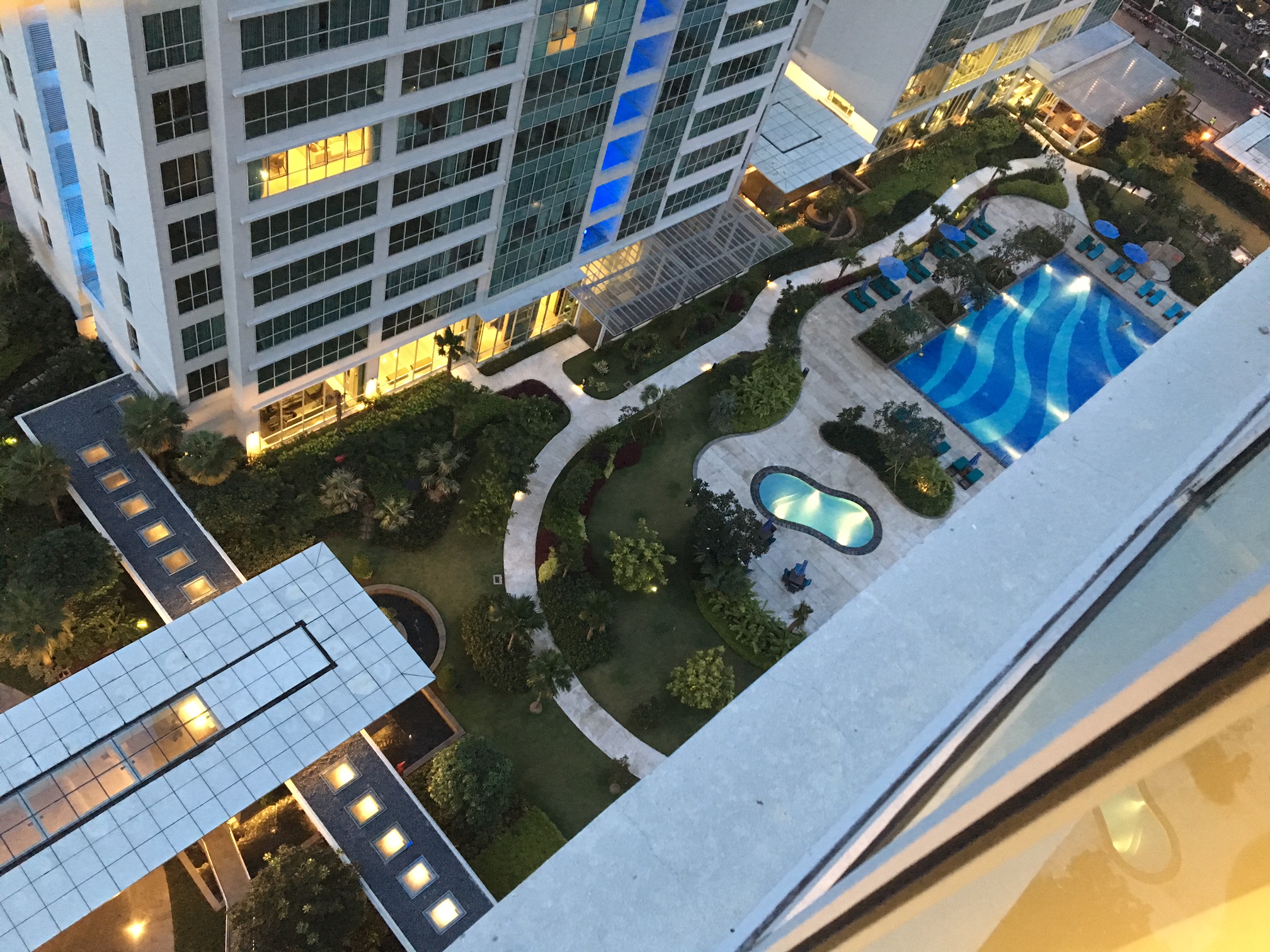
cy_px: 476
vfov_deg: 48.2
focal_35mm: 29
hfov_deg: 61.7
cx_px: 635
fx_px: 1064
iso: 500
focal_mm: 4.15
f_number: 2.2
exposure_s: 1/17
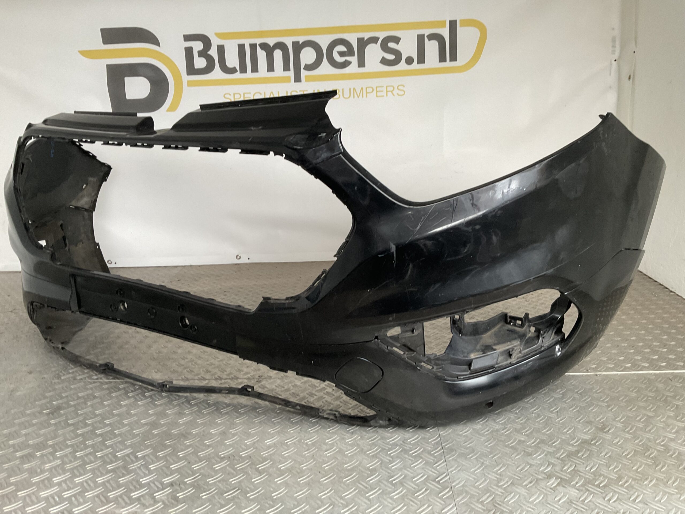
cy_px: 257
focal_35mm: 29
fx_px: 574
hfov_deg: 61.7
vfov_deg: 48.2
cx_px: 342
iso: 100
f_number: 1.8
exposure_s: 1/50
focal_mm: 3
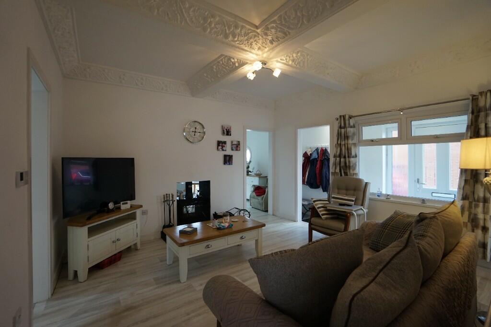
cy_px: 164
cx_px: 246
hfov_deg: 100.4
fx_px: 205
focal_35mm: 15
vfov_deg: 77.3
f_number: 4
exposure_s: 1/60
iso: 500
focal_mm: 10
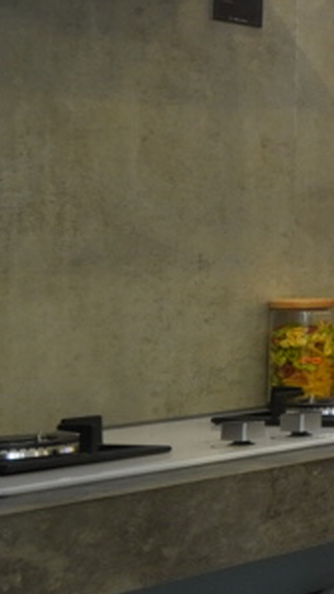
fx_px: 1339
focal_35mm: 85
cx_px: 1547
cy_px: 228
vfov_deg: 25.0
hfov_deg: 7.0
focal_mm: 10
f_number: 7.1
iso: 320
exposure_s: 1/4
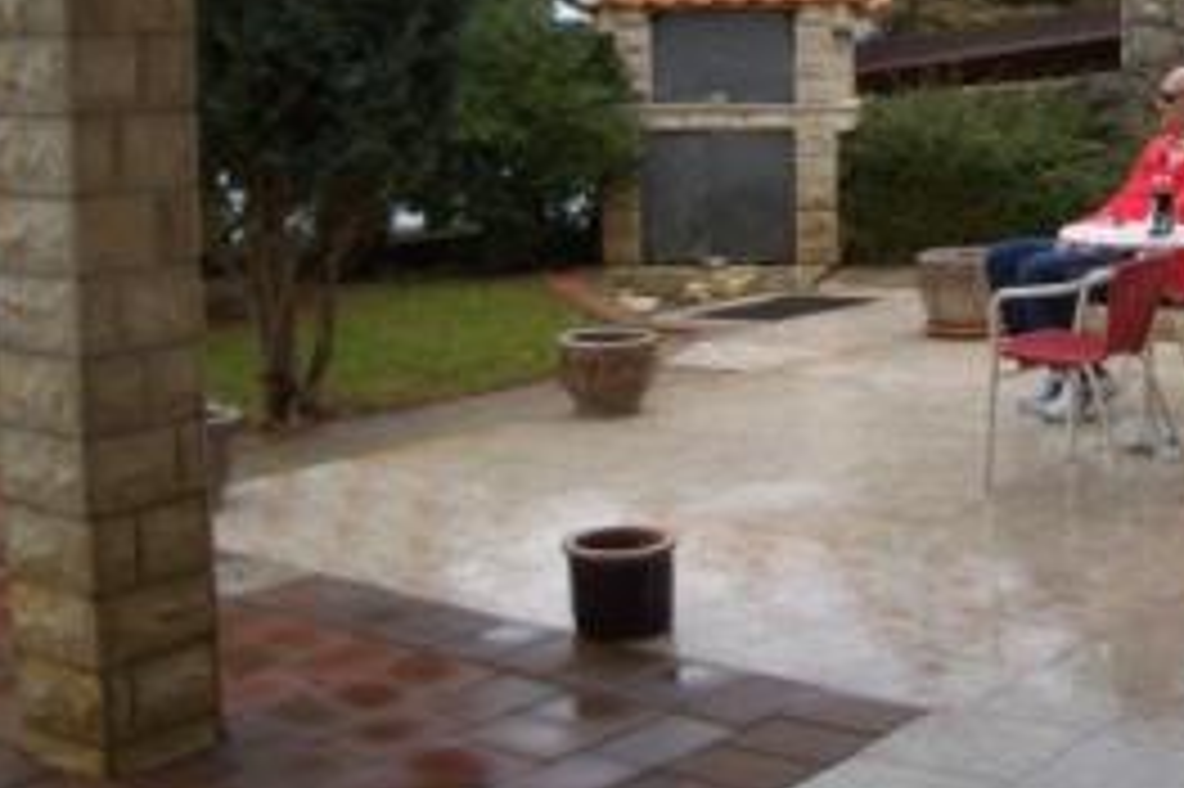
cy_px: 140
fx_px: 2038
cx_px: 891
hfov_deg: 31.8
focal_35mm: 62
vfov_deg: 21.6
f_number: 2.6
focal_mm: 5.8
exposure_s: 1/400
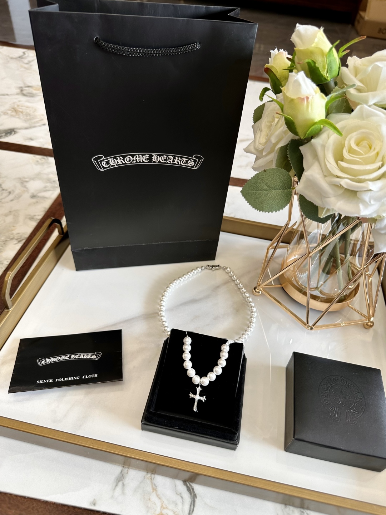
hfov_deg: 56.8
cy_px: 258
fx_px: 357
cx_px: 193
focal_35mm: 24
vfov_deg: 71.6
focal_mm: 6.86
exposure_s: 1/100
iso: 64
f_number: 1.78
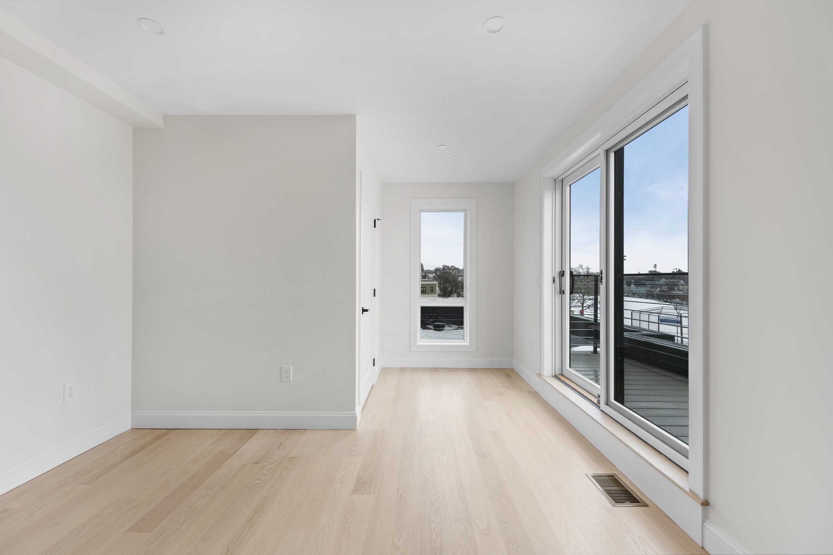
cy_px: 278
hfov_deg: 104.3
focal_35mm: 14
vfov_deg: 81.2
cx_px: 416
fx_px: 324
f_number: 7.1
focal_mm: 14
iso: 64
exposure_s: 1/50
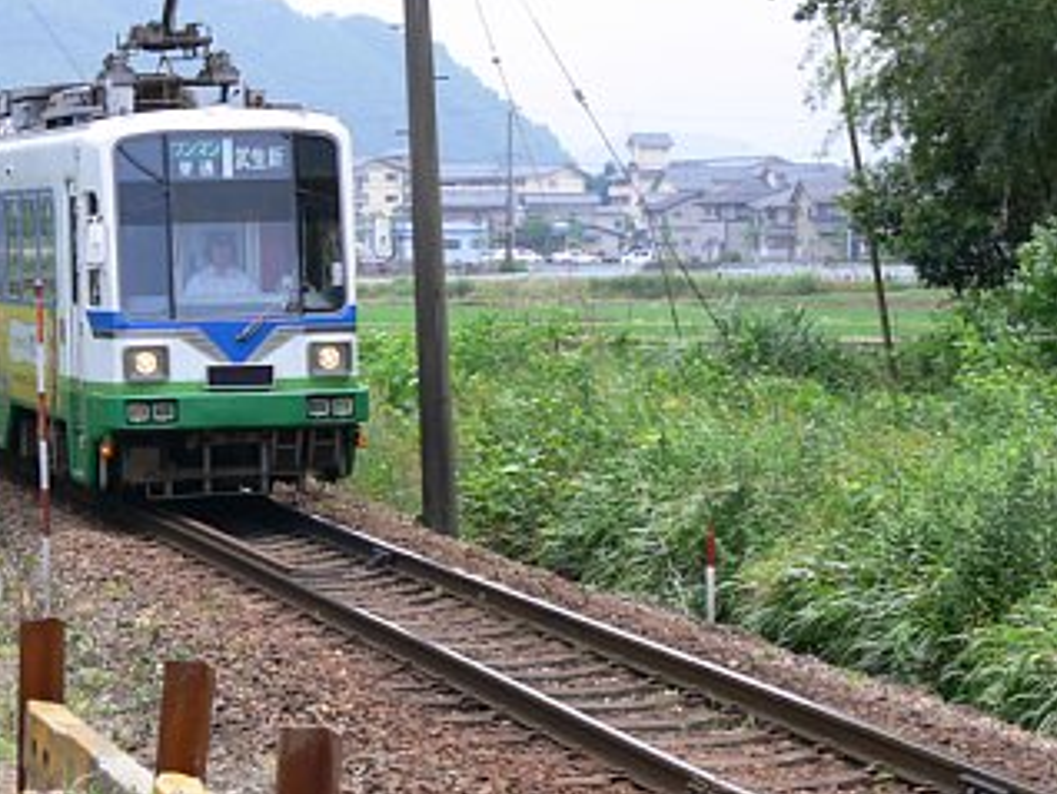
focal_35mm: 137
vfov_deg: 10.8
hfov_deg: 14.4
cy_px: 309
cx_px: 396
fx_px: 4186
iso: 80
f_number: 5.6
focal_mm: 23
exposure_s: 1/125
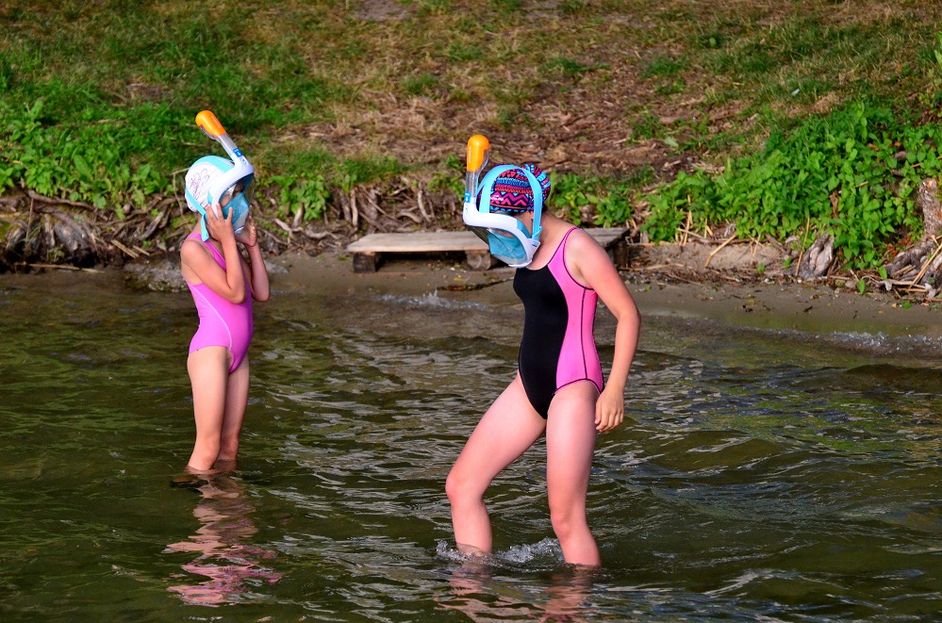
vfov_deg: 7.5
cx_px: 471
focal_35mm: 183
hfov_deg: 11.3
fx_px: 4777
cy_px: 312
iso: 2800
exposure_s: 1/8000
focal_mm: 122
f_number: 4.8
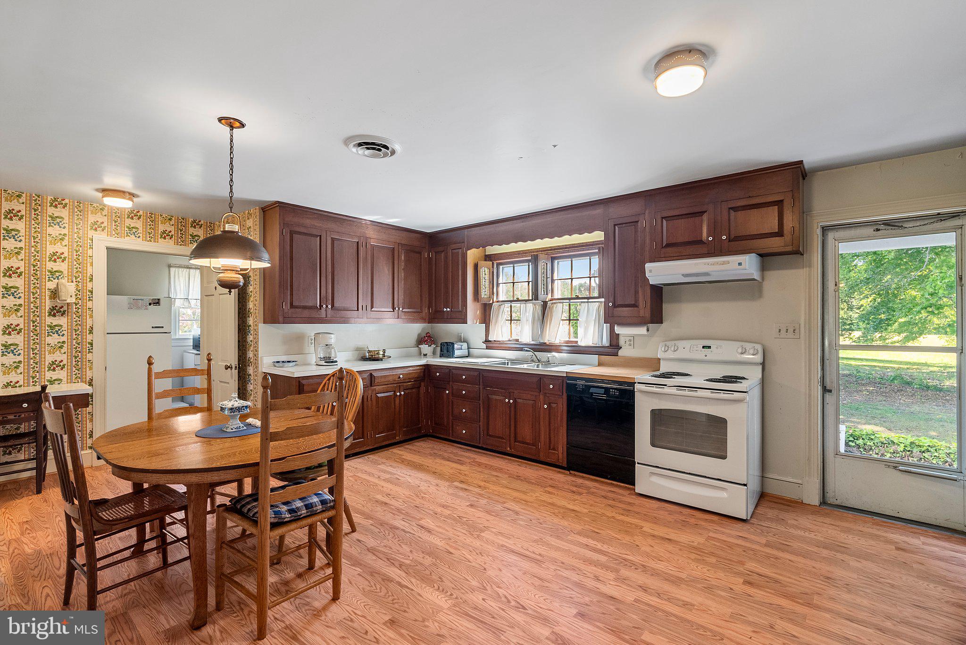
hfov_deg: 96.7
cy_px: 322
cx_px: 483
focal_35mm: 16
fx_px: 429
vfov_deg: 73.8
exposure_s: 1/1.25
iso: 800
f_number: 8
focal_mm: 16
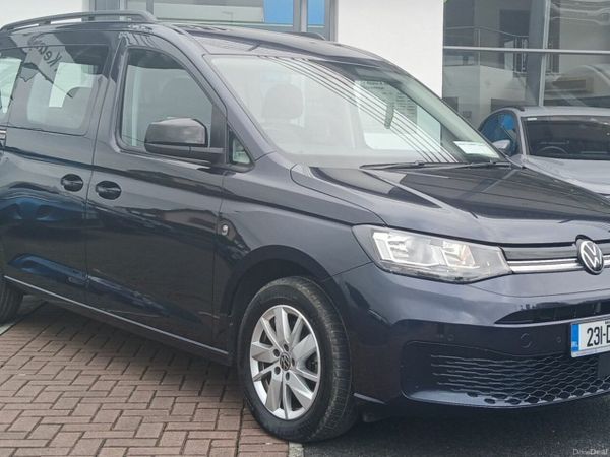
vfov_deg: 53.1
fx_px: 458
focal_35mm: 26
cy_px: 228
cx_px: 305
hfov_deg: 67.3
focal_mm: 3.98
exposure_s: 1/100
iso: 32
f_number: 1.8
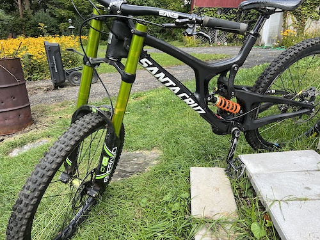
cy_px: 120
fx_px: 240
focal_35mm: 26
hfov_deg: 67.3
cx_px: 160
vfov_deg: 53.1
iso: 50
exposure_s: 1/880
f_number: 1.5
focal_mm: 5.7
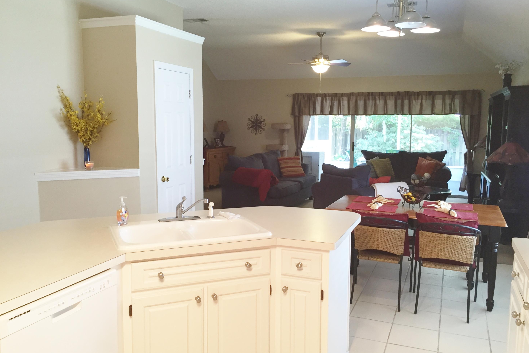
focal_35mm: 31
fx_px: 455
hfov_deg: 60.3
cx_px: 271
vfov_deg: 42.3
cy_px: 179
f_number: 2.2
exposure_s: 1/30
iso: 80
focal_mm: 4.15
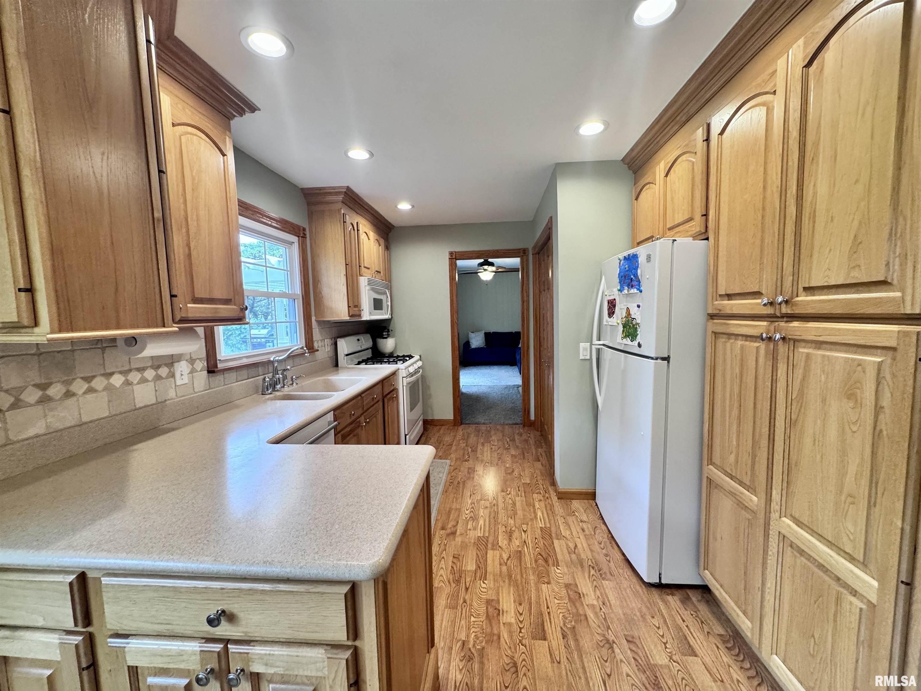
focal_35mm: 14
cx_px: 460
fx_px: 372
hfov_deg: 102.1
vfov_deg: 85.7
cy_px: 346
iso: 250
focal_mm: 2.22
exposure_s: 1/120
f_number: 2.2
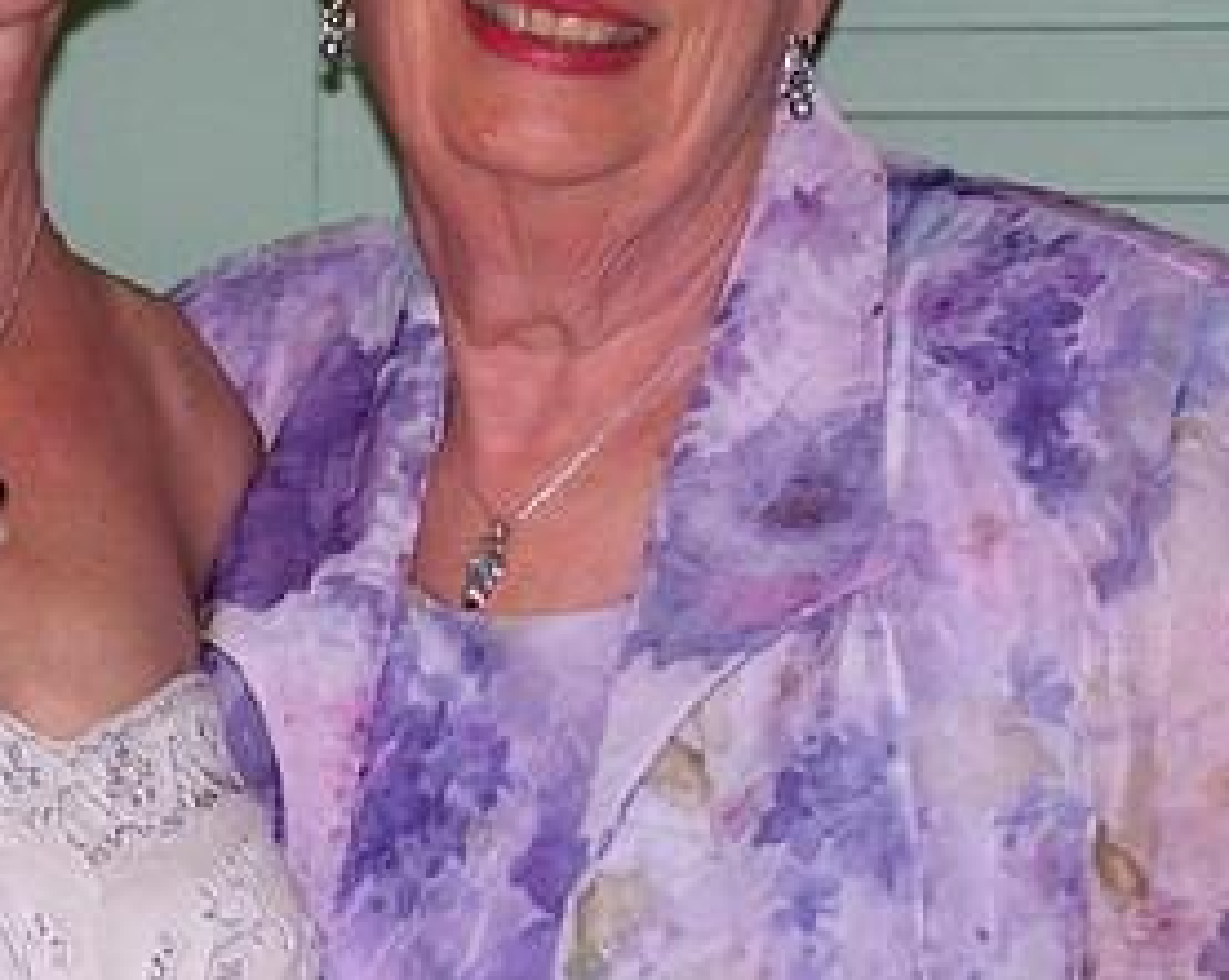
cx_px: 177
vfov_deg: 5.8
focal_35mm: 264
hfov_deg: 7.3
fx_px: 9593
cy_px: -80
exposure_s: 1/90
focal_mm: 19.4
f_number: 3.2
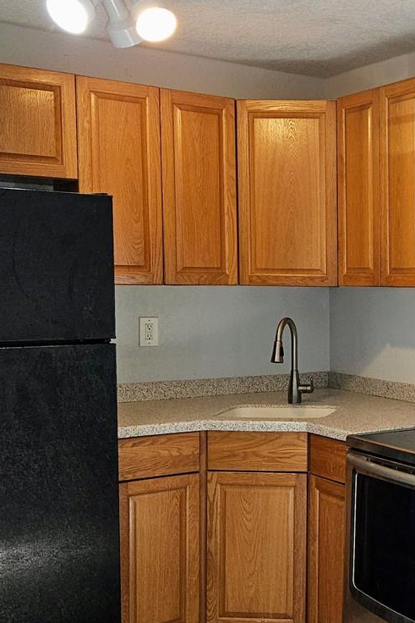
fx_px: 899
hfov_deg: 23.9
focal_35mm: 52
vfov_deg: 38.2
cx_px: 484
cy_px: 340
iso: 64
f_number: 1.8
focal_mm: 5.4
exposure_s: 1/60
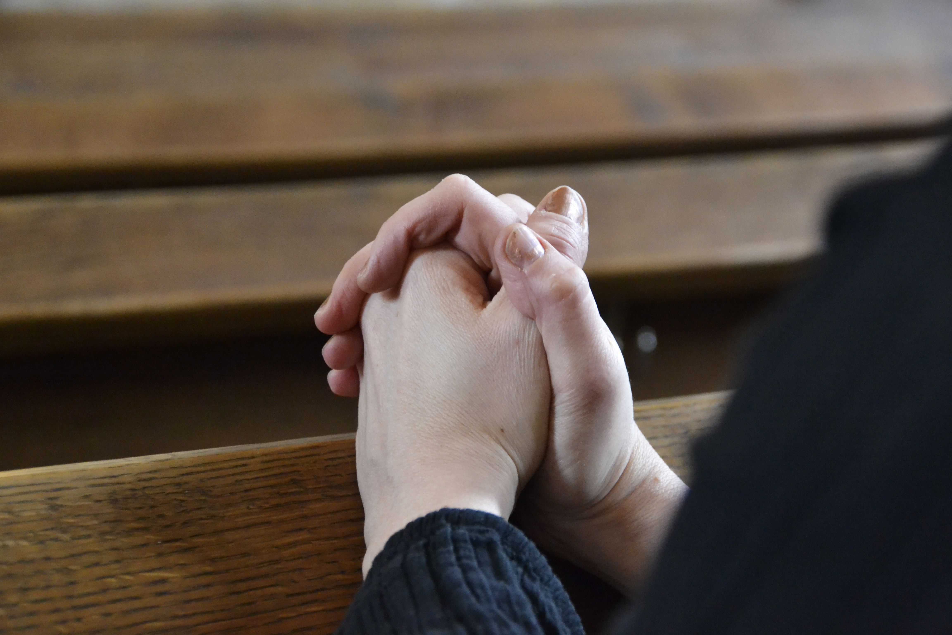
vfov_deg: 13.0
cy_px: 318
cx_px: 476
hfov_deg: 19.5
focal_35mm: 105
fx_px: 2776
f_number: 5.6
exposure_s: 1/15
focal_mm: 70
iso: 3200
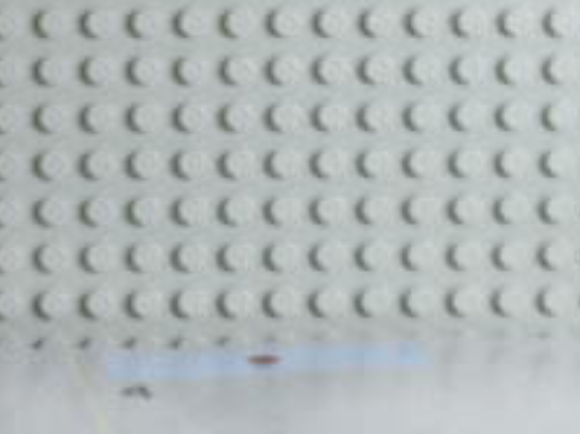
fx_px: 3550
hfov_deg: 9.3
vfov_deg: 6.9
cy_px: 667
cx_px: -32
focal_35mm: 212
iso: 100
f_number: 3.9
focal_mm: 10.9
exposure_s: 1/20
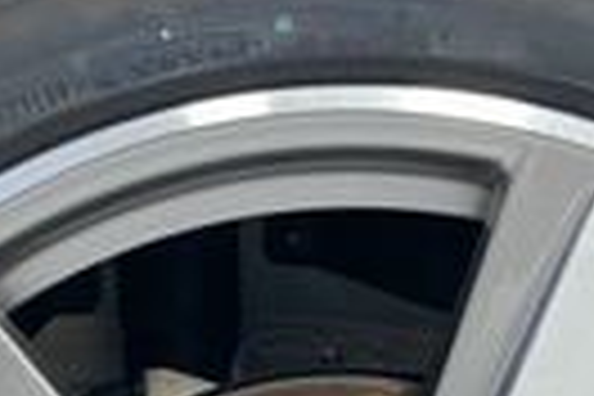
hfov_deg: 14.5
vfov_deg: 9.3
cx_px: 274
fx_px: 2326
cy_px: 688
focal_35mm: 141
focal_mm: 3.99
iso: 20
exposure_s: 1/134
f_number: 1.8
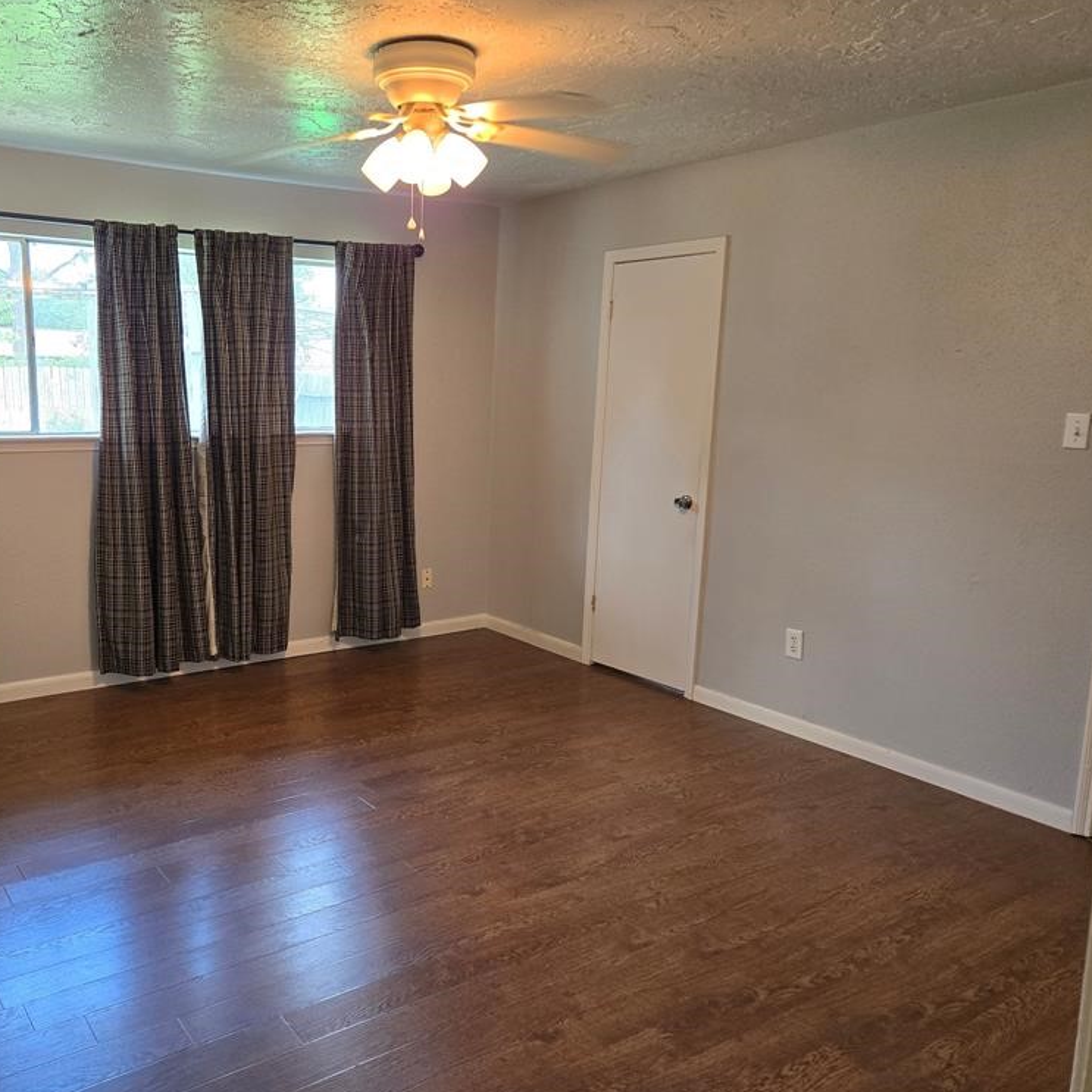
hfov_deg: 56.3
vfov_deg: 57.3
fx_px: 999
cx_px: 379
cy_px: 536
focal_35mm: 28
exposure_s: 1/120
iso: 125
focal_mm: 5.4
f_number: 1.8
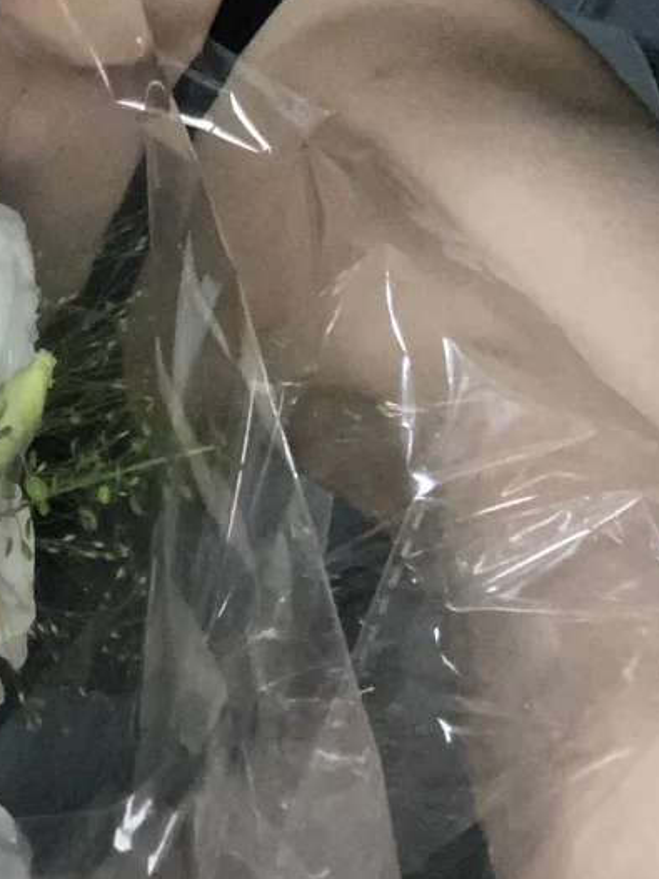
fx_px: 2082
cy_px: -197
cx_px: -232
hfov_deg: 16.8
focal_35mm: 82
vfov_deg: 21.9
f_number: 2.2
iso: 250
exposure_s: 1/18
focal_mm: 2.71
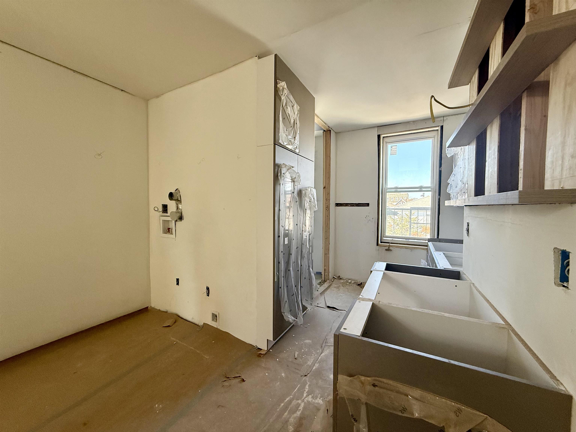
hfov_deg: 102.1
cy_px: 216
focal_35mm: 14
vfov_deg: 85.7
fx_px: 233
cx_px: 288
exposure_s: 1/99
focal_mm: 2.22
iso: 160
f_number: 2.2
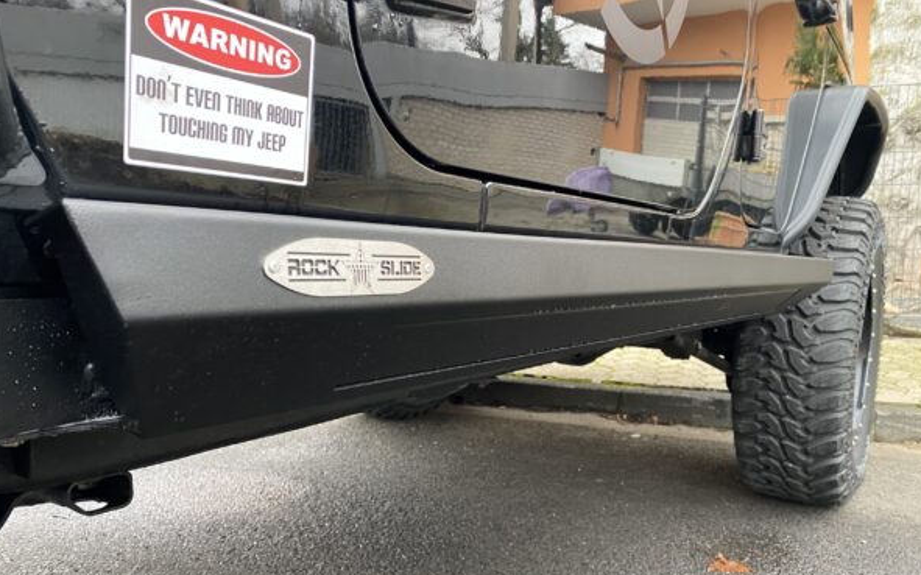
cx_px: 460
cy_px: 349
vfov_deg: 44.2
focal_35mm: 28
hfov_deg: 66.5
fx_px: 703
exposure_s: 1/60
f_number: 1.8
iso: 320
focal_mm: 4.25
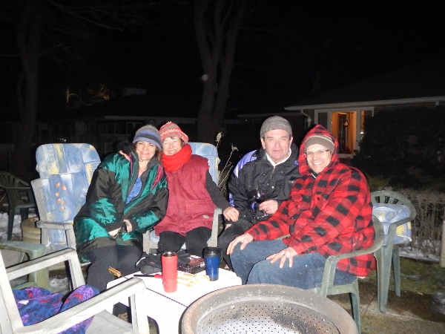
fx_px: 360
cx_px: 222
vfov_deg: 49.7
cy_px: 167
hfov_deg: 63.4
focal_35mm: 28
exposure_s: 1/30
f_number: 3.9
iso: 1600
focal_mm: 5
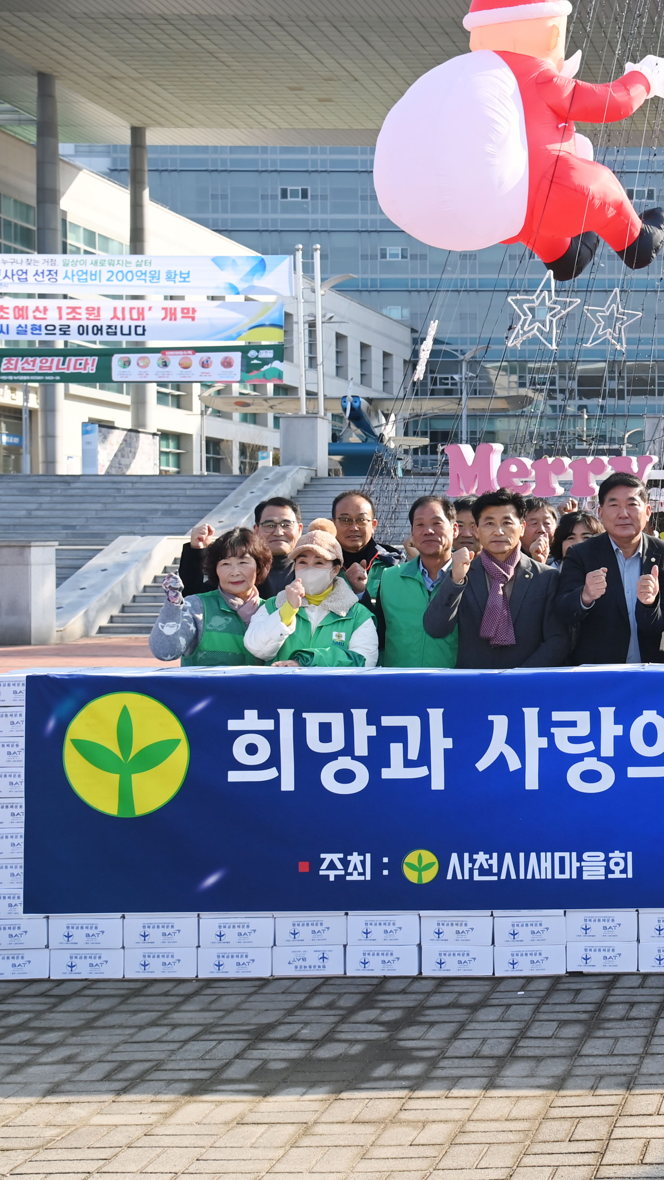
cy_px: 587
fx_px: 1690
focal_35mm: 54
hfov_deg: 20.4
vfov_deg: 38.5
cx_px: 853
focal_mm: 34
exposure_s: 1/640
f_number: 7.1
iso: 400
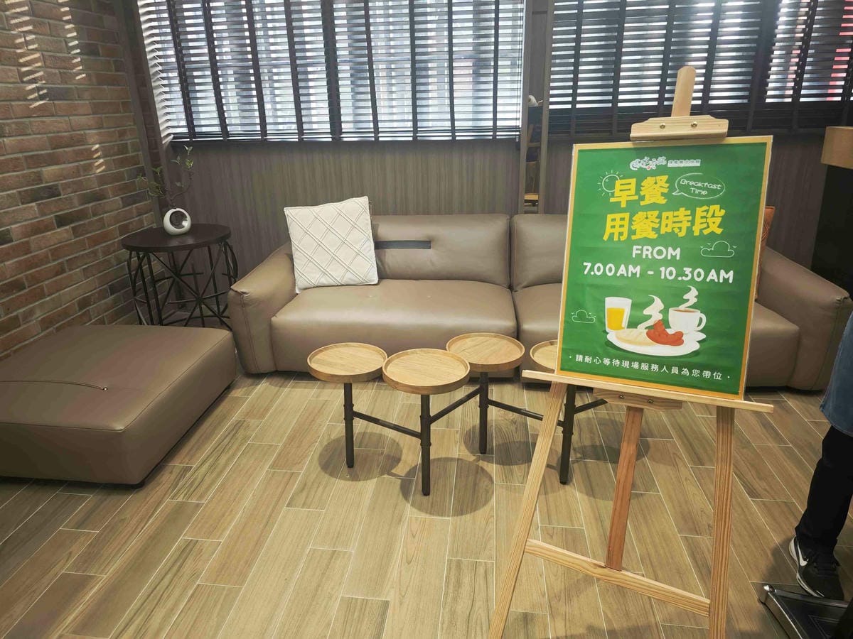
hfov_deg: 73.9
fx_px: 567
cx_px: 426
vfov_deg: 58.9
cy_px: 320
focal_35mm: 23
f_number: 1.63
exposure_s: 1/360
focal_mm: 8.72
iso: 2000
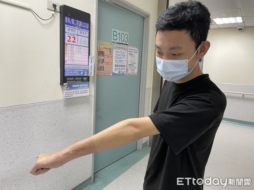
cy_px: 95
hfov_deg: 67.3
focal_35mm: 26
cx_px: 127
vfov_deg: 53.1
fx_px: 191
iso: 200
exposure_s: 1/60
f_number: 1.6
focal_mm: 4.2
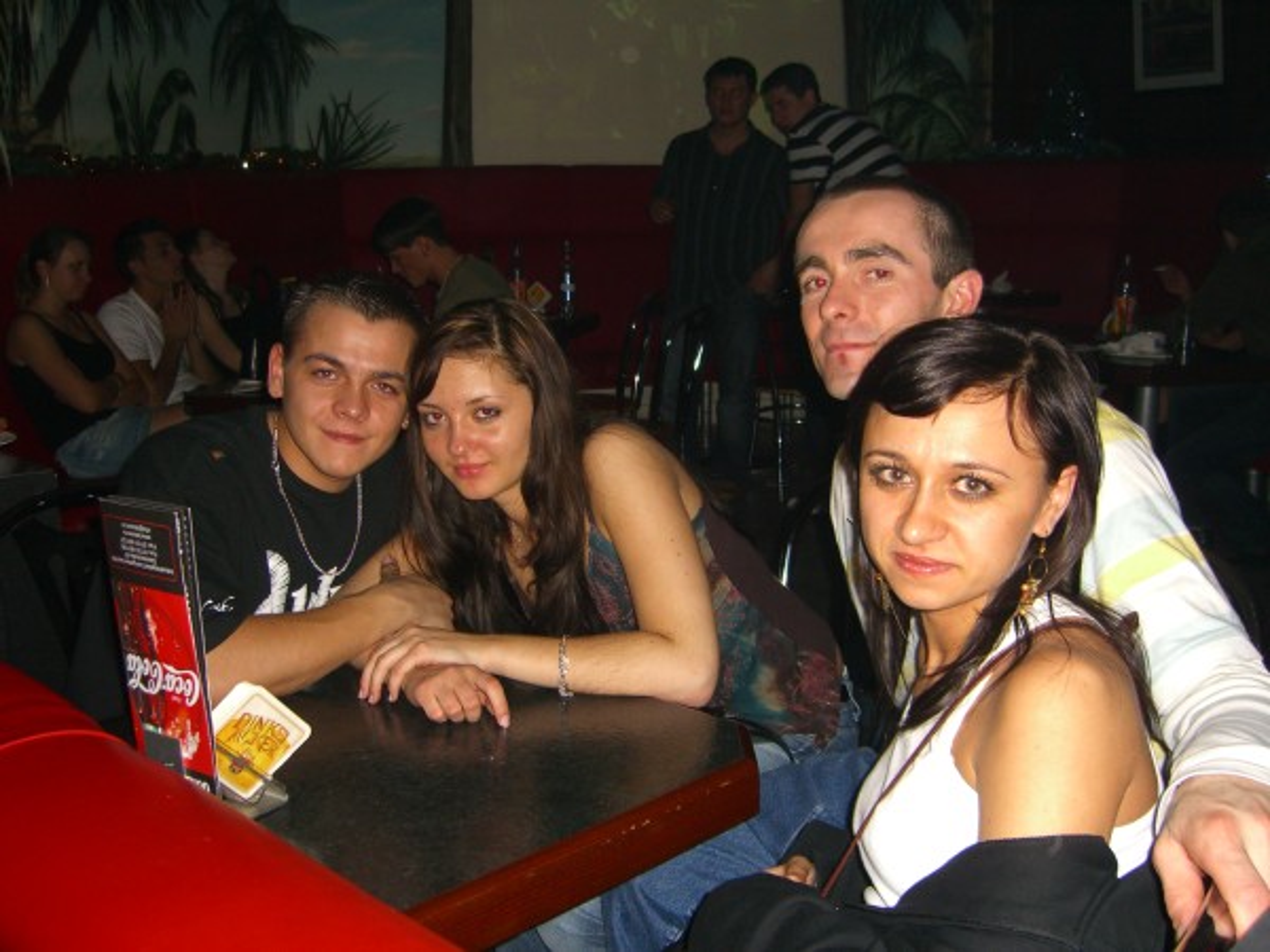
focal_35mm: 38
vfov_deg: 37.7
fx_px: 1394
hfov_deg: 49.0
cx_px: 635
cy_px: 476
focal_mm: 7.9
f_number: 2.8
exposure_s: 1/60
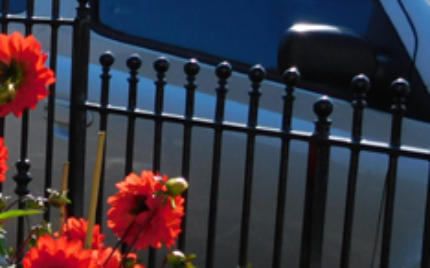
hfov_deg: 11.0
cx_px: -287
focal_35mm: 181
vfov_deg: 7.0
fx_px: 2120
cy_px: 523
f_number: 4.1
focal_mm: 8.9
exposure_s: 1/800
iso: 125
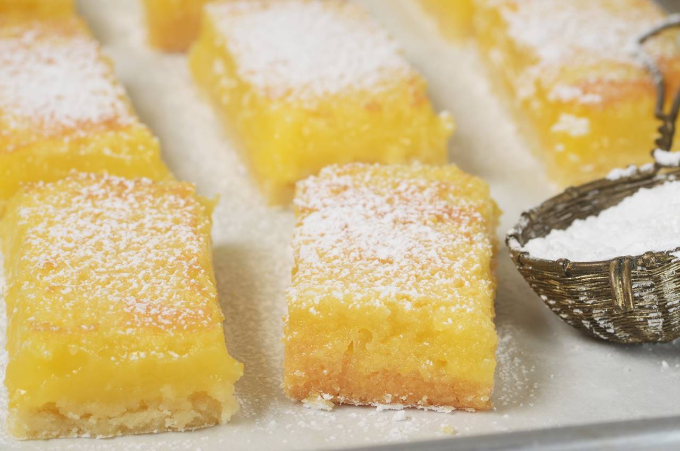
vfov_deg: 8.7
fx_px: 2969
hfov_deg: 13.1
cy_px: 226
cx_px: 340
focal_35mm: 158
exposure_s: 1/125
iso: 100
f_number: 8
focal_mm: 105
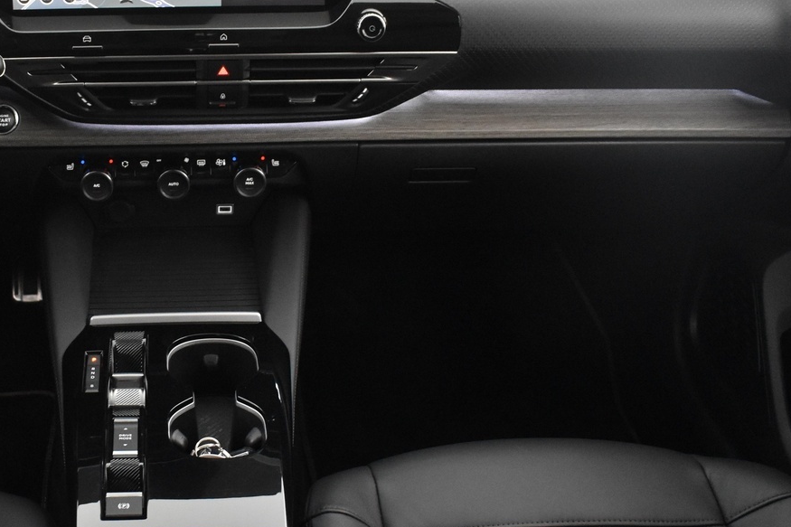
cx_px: 180
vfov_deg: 26.9
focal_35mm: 50
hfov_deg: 38.4
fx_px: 1098
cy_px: 342
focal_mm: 18
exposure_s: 1/20
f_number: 3.5
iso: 3200
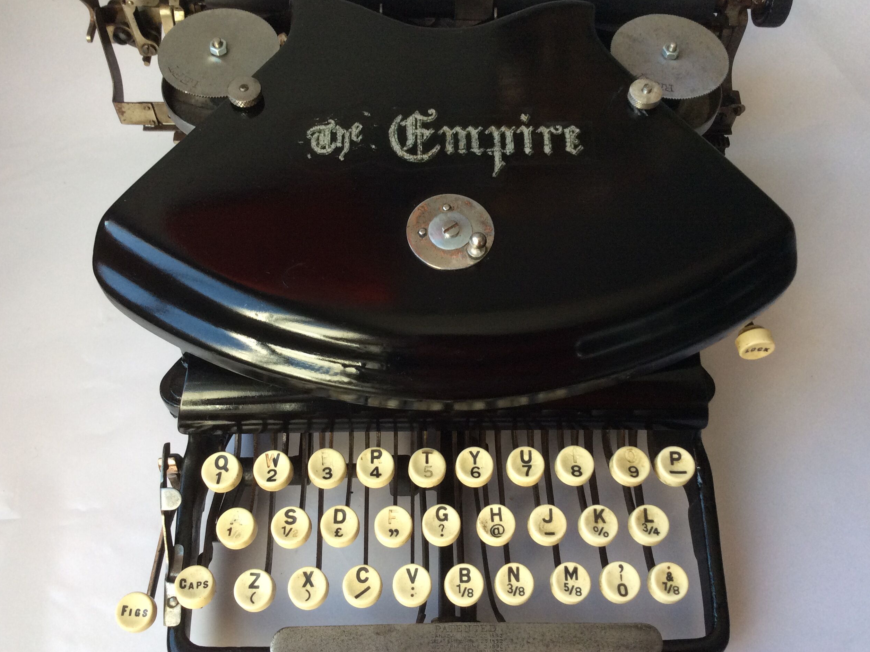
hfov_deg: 55.4
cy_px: 323
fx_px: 829
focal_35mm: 33
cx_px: 424
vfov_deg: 42.9
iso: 64
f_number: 2.4
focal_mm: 3.3
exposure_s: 1/100
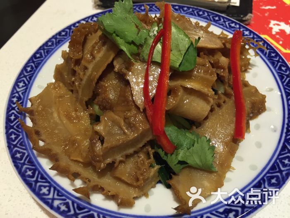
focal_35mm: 29
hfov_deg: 61.7
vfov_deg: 48.2
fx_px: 243
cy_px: 109
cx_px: 145
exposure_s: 1/30
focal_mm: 4.15
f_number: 2.2
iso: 64
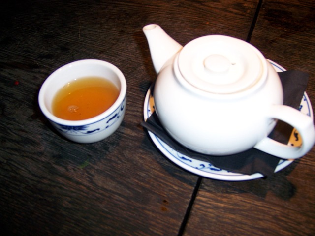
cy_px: 118
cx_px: 158
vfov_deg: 39.7
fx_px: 328
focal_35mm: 36
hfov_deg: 51.4
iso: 125
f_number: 2.8
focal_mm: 6
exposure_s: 1/60
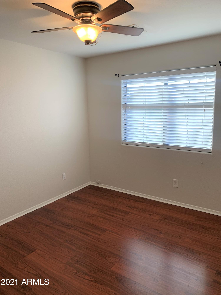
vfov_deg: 67.3
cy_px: 148
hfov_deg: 53.1
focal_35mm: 26
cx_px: 110
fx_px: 221
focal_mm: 4.25
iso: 50
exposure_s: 1/60
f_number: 1.8
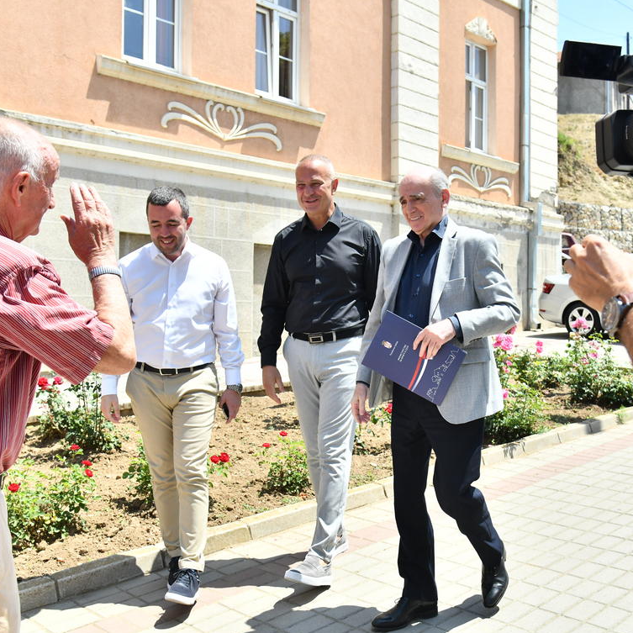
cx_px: 357
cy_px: 314
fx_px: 807
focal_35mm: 39
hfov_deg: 42.8
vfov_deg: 42.8
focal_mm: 30
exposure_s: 1/2000
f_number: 5.6
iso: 800
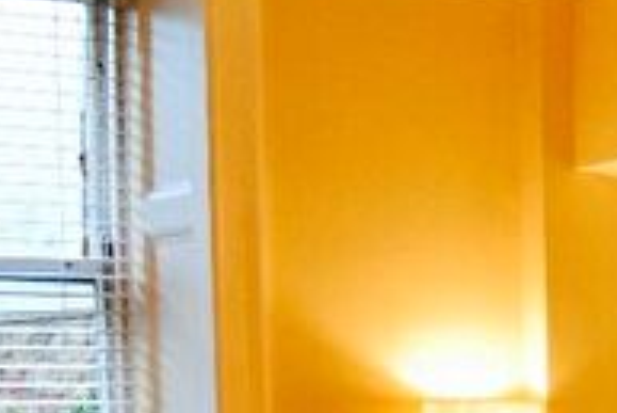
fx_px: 1681
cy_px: 600
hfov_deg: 19.0
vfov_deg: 13.3
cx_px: 838
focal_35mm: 98
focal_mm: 18
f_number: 3.5
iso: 800
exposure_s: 1/50
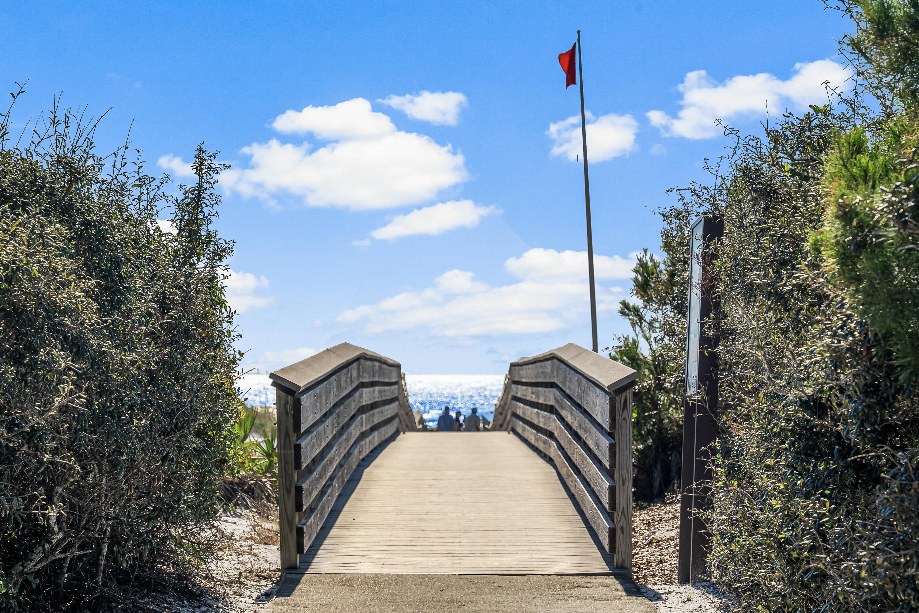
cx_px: 460
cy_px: 306
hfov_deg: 21.9
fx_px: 2374
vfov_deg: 14.7
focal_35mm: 93
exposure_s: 1/250
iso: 100
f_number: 5
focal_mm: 62.5
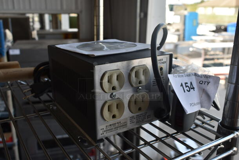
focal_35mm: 36
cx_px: 120
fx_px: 239
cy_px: 80
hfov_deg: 53.1
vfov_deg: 37.0
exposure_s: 1/80
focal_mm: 24
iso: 100
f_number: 7.1
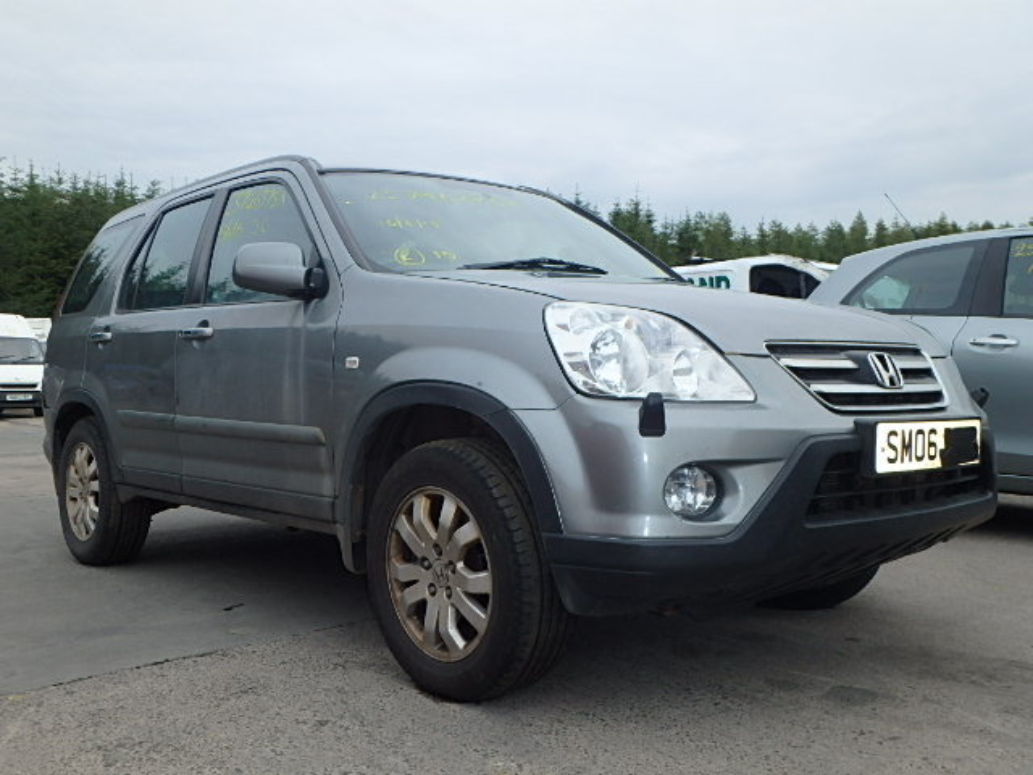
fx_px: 1015
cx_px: 516
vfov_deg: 41.8
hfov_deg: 54.0
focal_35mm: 34
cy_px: 388
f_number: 4.9
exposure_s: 1/320
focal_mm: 6
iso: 125
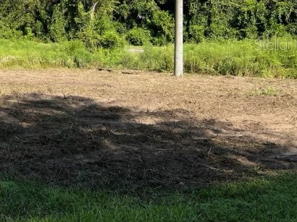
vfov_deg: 22.3
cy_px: 44
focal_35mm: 65
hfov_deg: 26.8
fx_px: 557
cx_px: -49
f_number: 1.5
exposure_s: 1/2353
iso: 50
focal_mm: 5.7
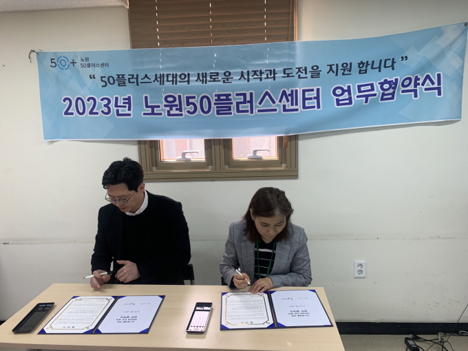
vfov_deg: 53.1
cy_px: 176
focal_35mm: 26
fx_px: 352
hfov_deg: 67.3
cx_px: 234
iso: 80
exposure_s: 1/120
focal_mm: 4.25
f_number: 1.8
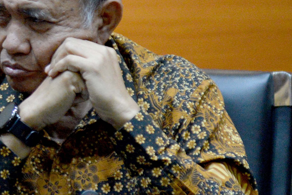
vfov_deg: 4.0
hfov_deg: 5.9
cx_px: 63
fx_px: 2815
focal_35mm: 347
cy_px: 72
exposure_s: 1/160
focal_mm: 200
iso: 2500
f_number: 2.8
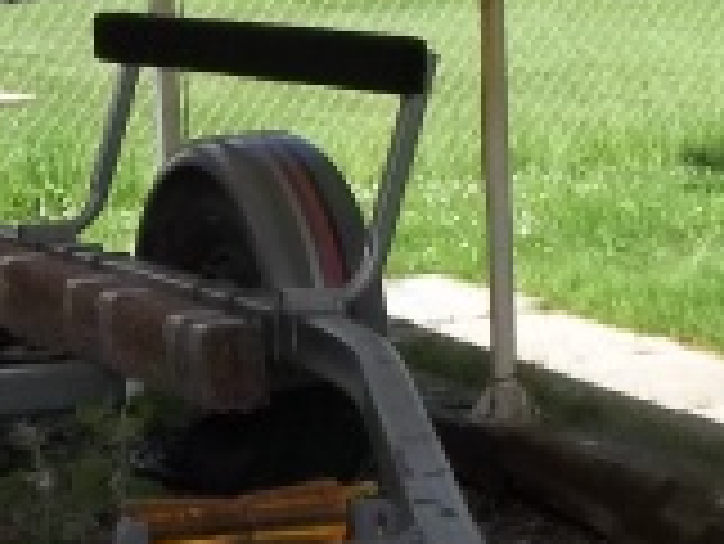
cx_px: 162
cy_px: 162
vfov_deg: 9.3
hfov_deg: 12.4
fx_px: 3328
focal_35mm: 159
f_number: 8.8
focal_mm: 5.7
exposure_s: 1/80
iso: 64
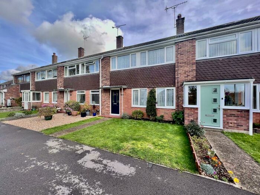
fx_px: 98
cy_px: 98
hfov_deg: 106.2
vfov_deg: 89.9
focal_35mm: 13
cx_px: 130
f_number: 1.8
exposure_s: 1/330
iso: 32
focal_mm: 1.57
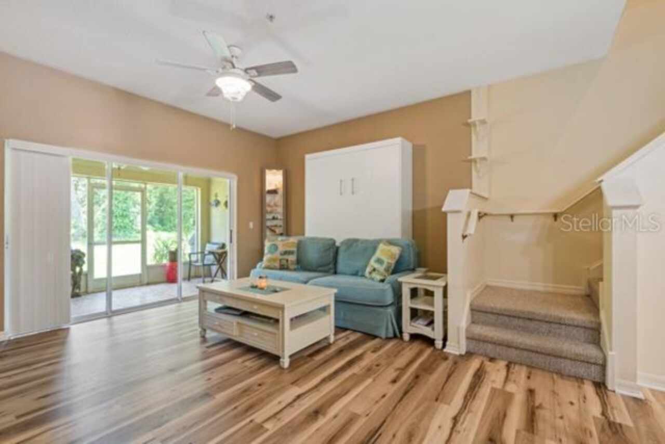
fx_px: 296
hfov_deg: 96.7
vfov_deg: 73.8
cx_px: 332
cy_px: 222
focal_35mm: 16
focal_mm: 16
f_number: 11
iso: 250
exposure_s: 2
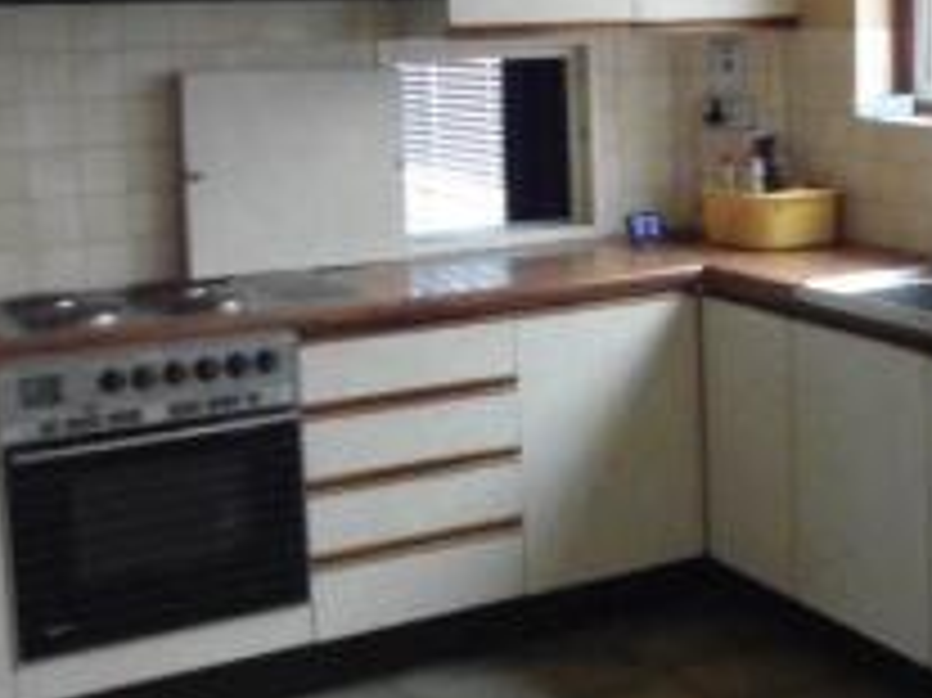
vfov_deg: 23.5
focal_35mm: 62
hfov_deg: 30.2
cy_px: 209
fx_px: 1668
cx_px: 790
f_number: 3
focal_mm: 4
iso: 400
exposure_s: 1/30
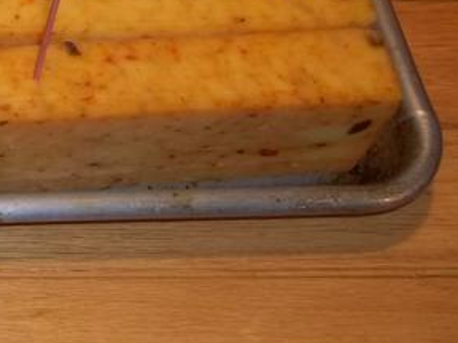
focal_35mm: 100
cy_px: 7
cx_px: -243
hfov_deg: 17.5
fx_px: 1323
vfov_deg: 14.6
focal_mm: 5.7
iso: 64
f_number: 2.9
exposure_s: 1/30
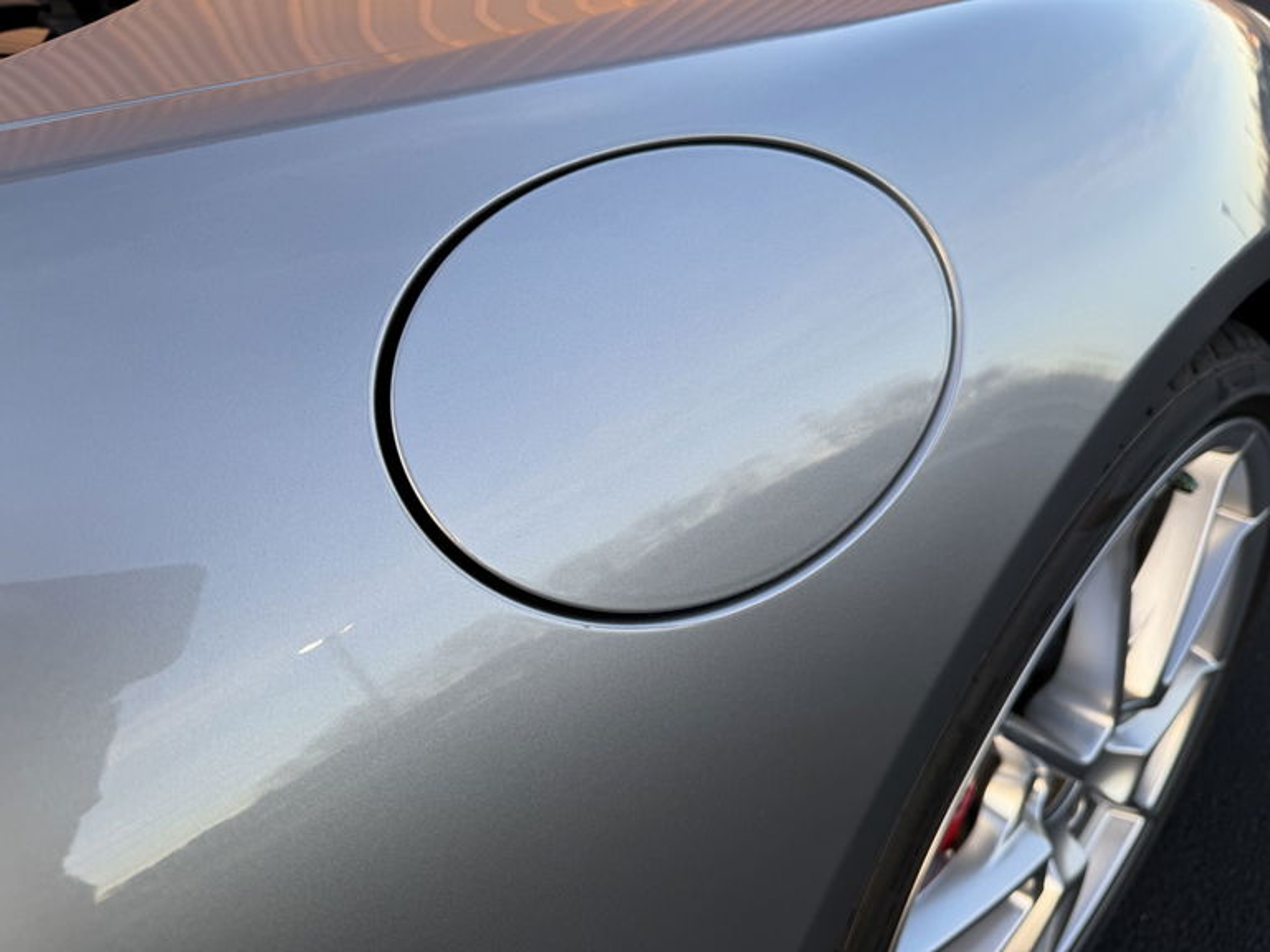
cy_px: 476
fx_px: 881
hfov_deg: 71.6
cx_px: 635
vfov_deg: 56.8
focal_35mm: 24
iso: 64
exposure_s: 1/192
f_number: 1.78
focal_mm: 6.86
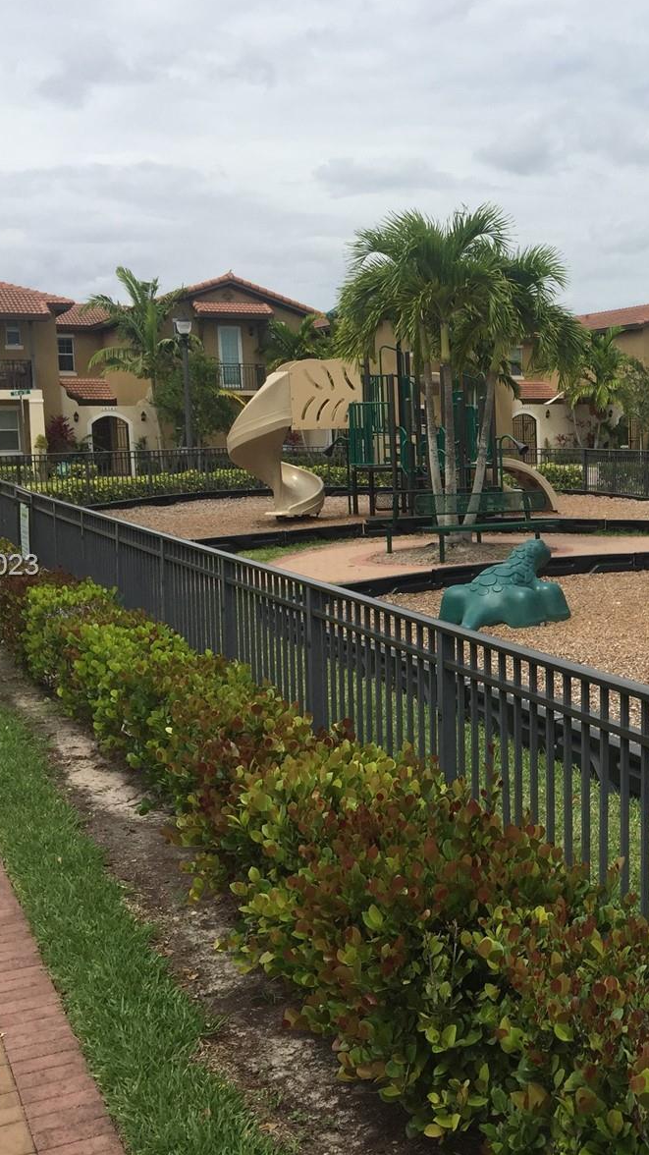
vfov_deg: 47.4
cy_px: 567
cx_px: 676
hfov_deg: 26.0
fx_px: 1316
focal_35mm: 43
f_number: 2.2
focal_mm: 4.15
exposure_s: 1/3300
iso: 32
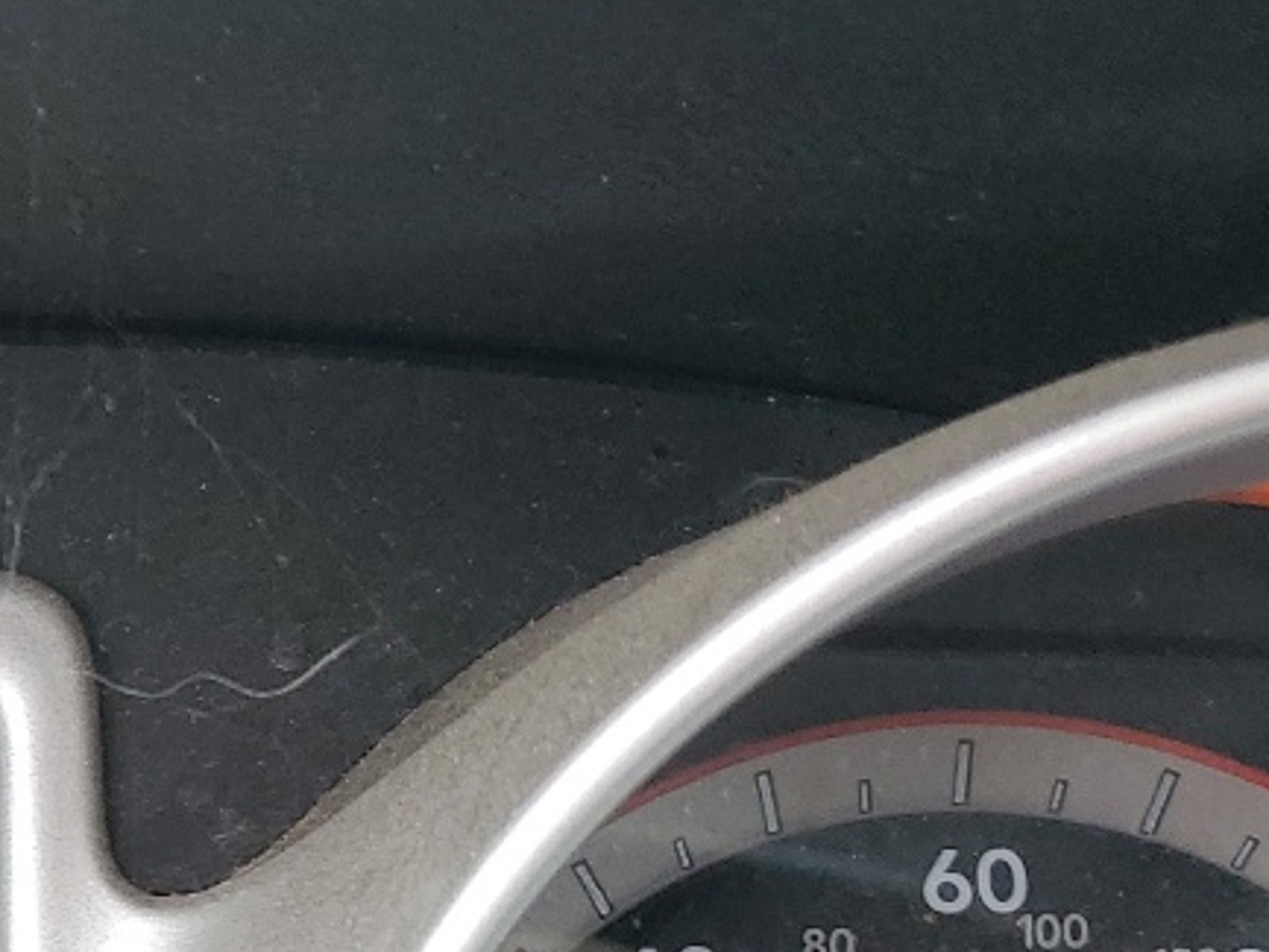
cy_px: 1060
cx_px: -686
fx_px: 3520
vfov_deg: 15.0
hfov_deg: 18.0
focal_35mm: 96
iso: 50
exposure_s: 1/161
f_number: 1.5
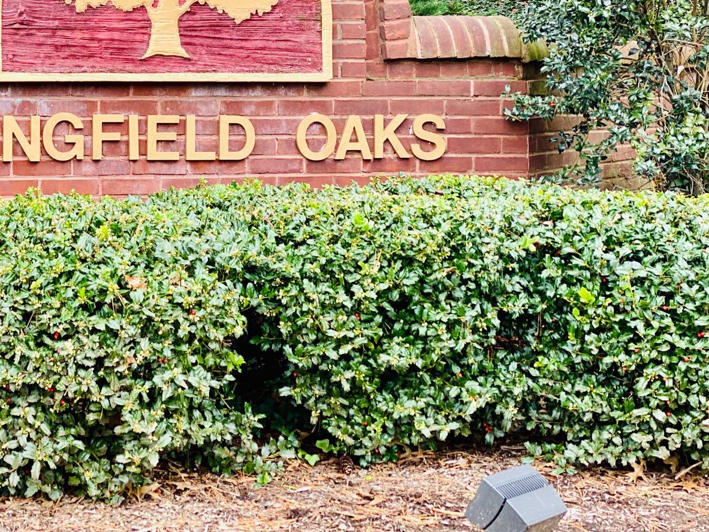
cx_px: 101
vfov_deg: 16.4
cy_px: 155
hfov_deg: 21.4
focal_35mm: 90
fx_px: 1843
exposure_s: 1/122
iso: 40
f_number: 2
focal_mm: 6
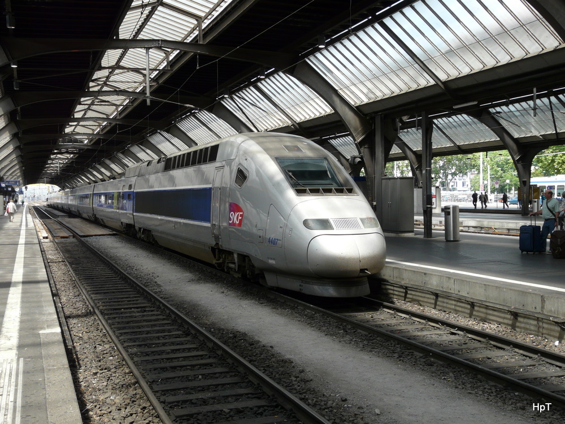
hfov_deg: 43.9
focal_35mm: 43
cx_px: 282
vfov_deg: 33.6
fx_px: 702
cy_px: 212
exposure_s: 1/200
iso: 100
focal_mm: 7
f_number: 4
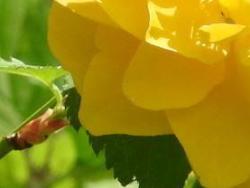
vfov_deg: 0.3
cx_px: 28
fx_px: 41690
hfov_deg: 0.3
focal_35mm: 5770
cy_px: 170
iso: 180
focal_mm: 179.2
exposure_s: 1/250
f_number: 5.6
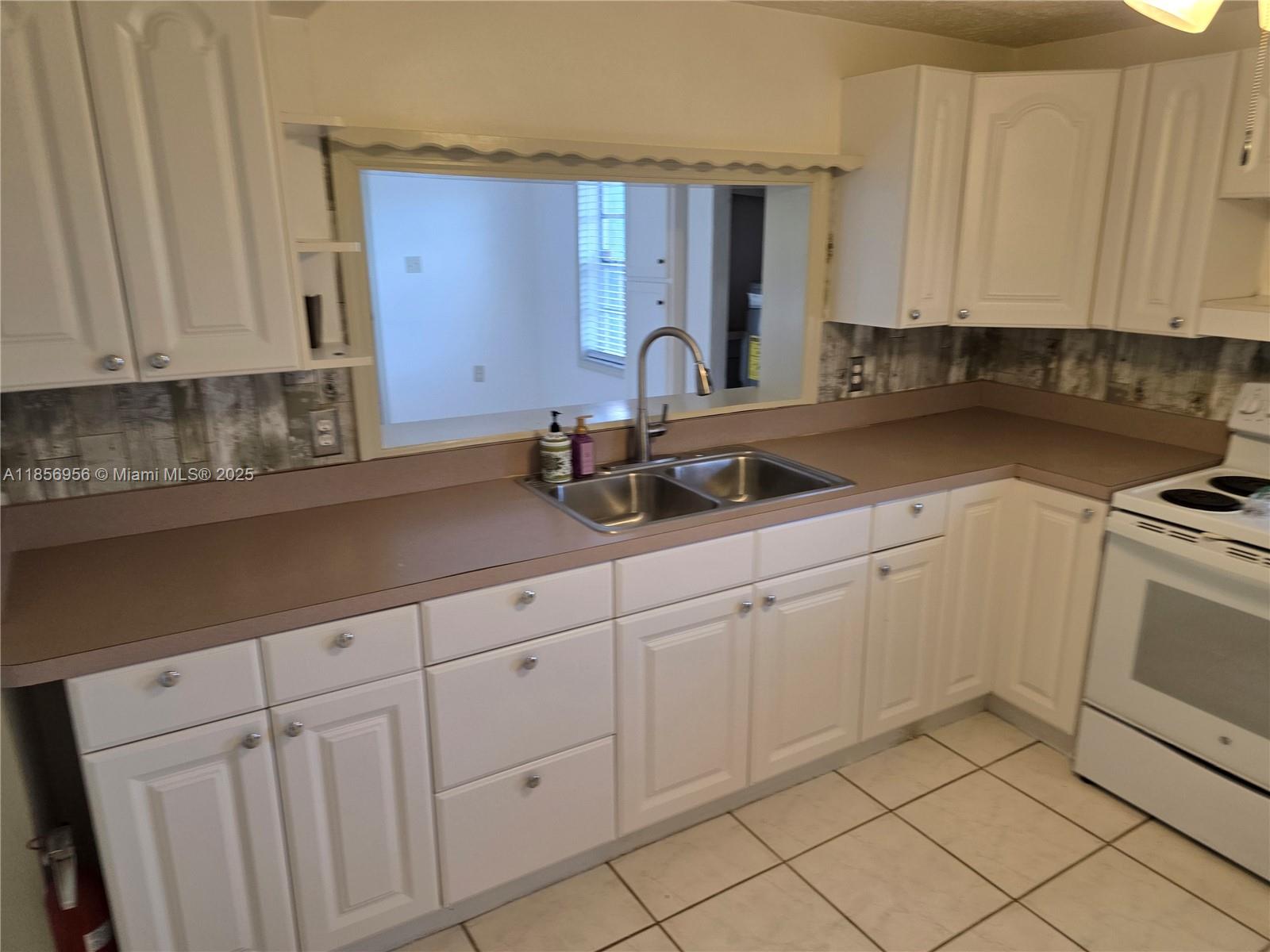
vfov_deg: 58.9
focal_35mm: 23
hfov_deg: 73.9
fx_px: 844
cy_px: 476
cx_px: 635
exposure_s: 1/120
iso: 200
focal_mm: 6.3
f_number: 1.7
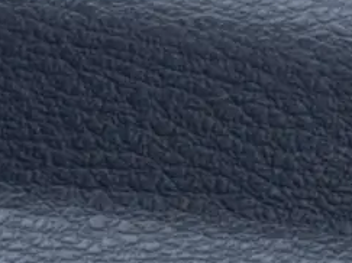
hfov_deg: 6.9
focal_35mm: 285
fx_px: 2897
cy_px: 134
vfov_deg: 5.2
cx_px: 397
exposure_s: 1/60
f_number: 1.78
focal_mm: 6.76
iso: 160
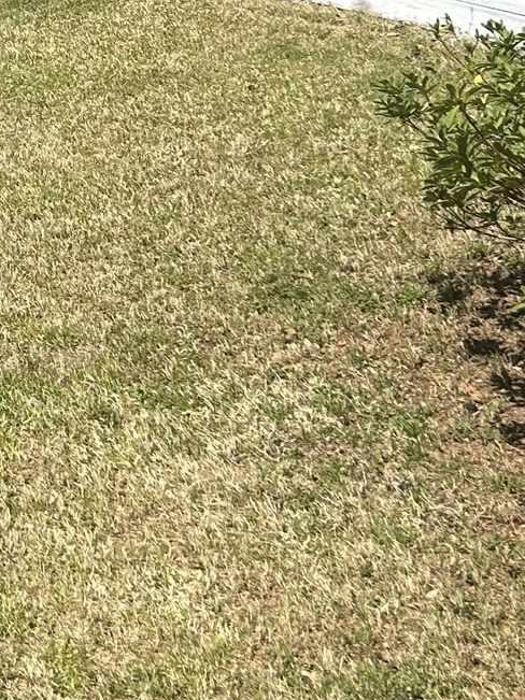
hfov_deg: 14.6
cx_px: -336
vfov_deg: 20.7
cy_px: 16
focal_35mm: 92
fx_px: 1861
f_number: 1.5
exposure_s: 1/3704
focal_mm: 5.7
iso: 50
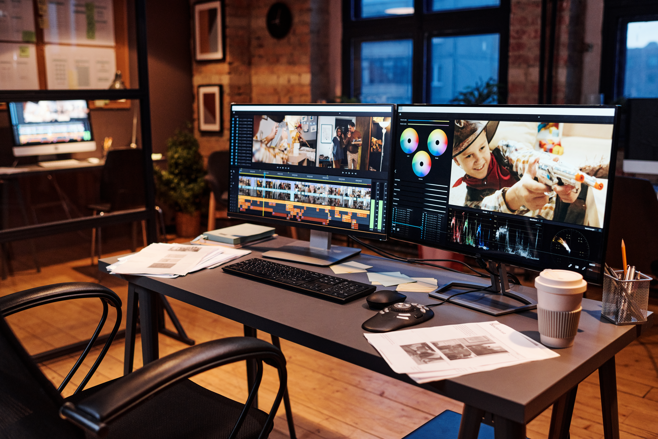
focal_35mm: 35
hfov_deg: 54.4
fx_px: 640
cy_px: 220
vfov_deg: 37.9
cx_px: 329
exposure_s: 1/125
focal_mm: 35
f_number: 2.8
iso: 800
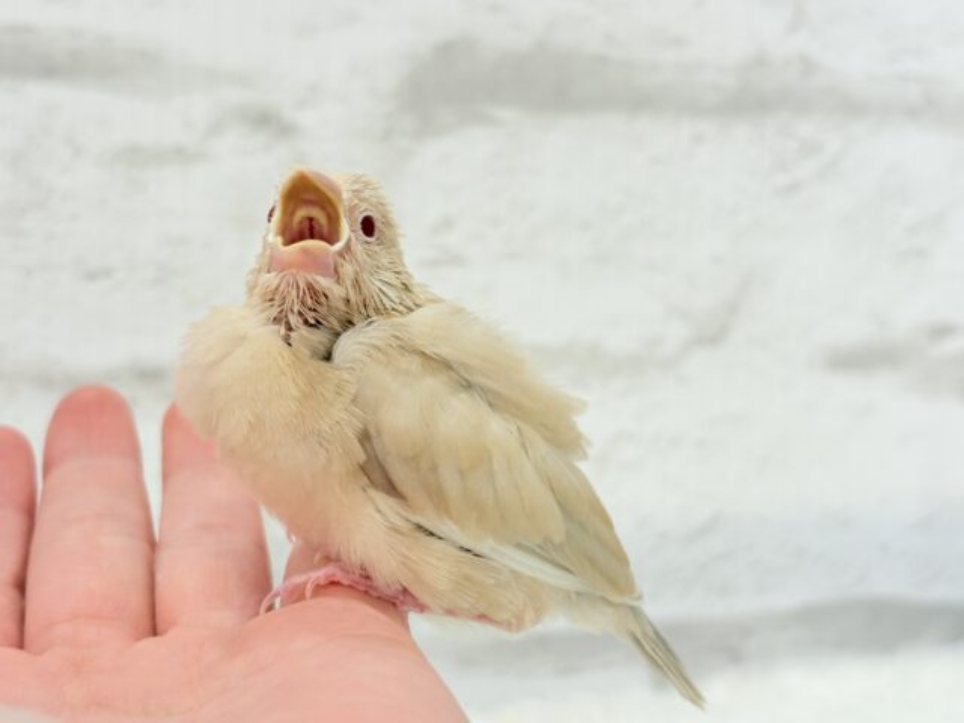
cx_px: 482
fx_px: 1448
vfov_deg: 28.0
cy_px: 362
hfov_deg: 36.8
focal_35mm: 52
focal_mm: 5.96
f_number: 1.6
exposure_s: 1/50
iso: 40
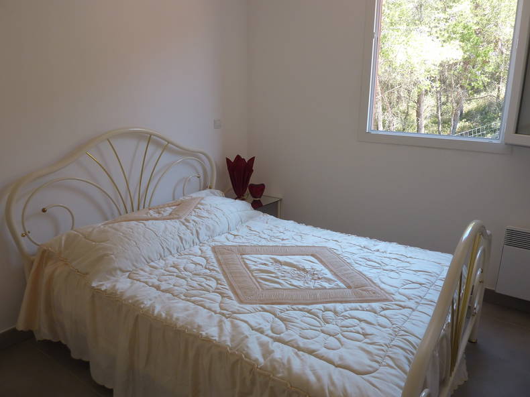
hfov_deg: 69.4
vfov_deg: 54.9
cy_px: 198
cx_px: 265
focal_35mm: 25
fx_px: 383
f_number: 3.3
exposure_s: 1/50
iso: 80
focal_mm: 4.1
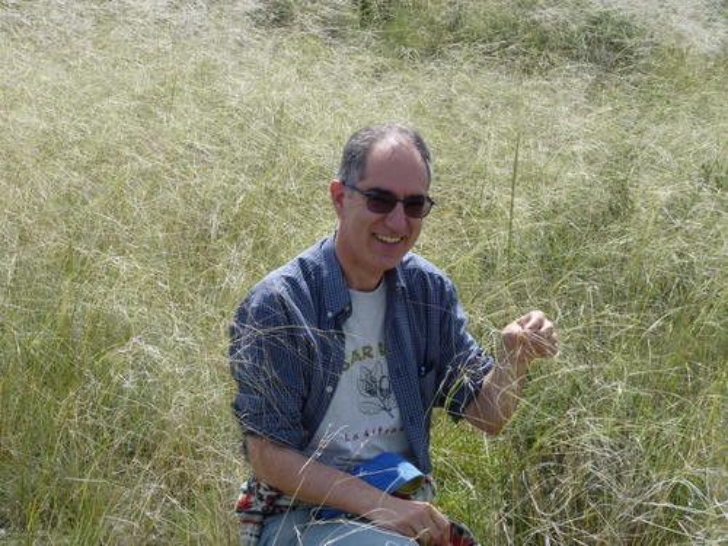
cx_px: 364
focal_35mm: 125
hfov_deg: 15.8
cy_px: 273
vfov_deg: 11.9
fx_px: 2629
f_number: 5
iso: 100
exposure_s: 1/400
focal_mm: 22.3
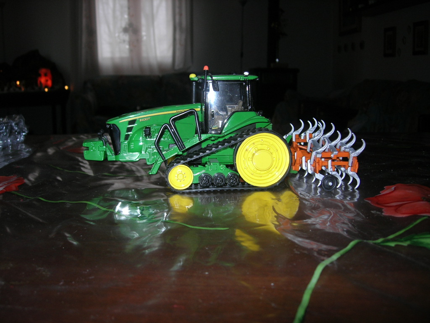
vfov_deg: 37.7
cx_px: 215
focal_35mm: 38
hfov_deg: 49.0
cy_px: 162
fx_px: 472
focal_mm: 7.8
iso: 64
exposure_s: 1/60.1
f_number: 2.8
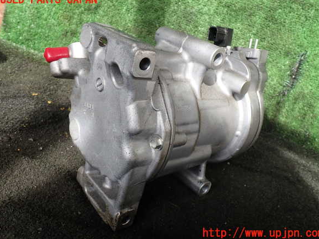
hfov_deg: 58.4
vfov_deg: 45.4
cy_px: 116
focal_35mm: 31
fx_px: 286
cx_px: 162
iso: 100
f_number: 3.2
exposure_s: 1/100
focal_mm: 5.4
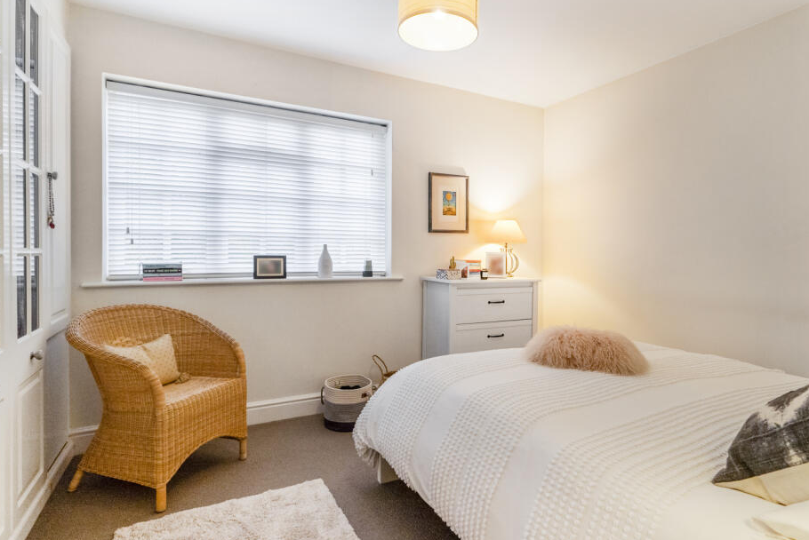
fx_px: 405
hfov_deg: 89.8
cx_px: 435
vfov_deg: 67.4
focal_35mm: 18
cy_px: 250
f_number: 7.1
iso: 800
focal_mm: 16
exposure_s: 1/25
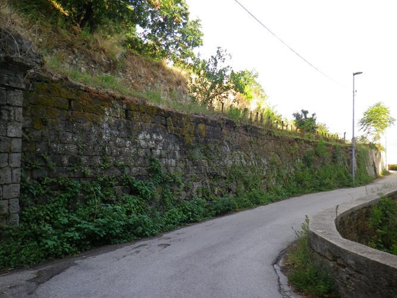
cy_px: 149
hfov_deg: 63.5
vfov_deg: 49.7
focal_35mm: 28
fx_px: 321
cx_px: 198
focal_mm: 5
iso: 80
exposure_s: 1/125
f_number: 3.2
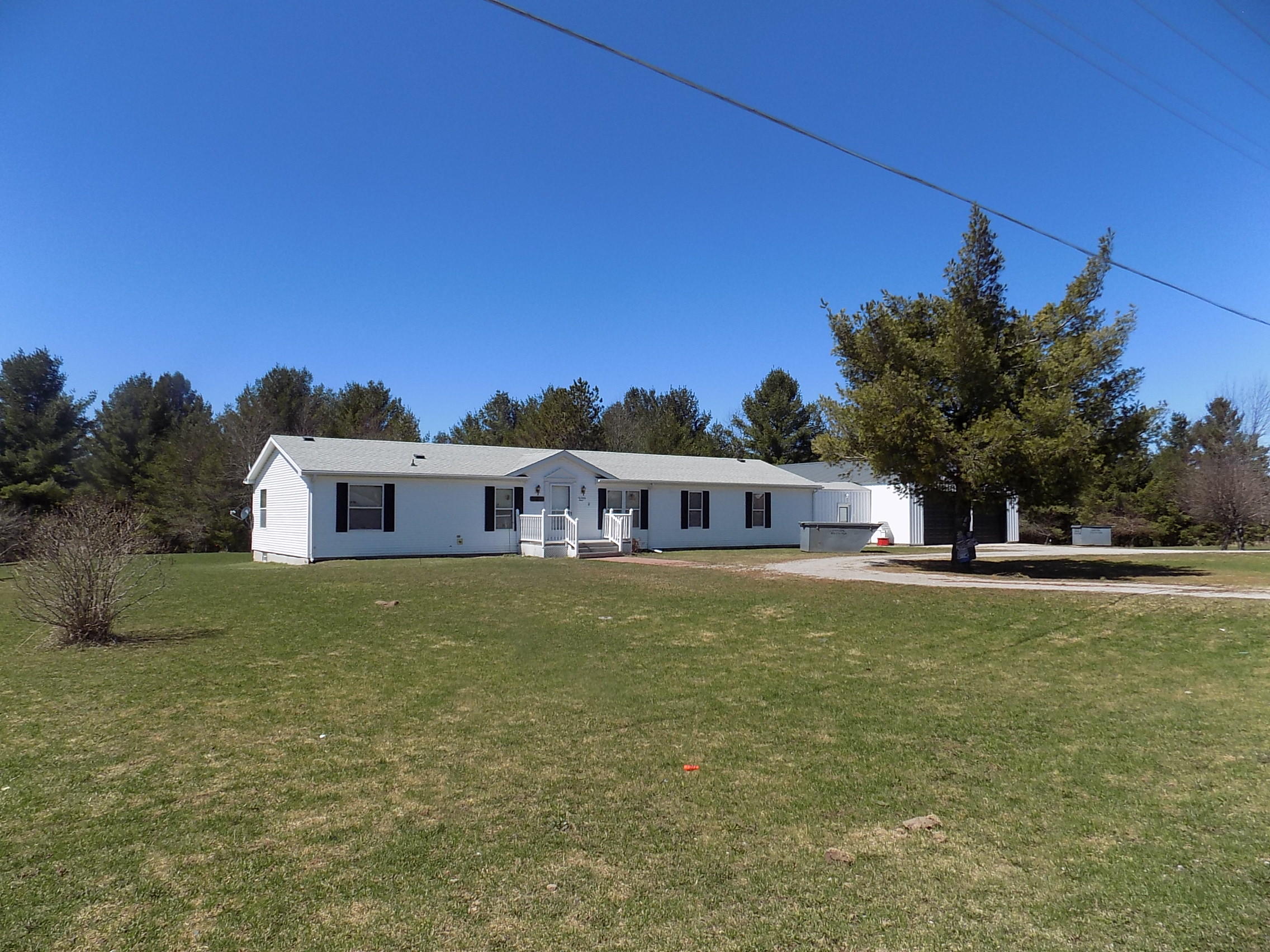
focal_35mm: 23
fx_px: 844
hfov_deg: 73.9
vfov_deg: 58.9
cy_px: 476
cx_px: 635
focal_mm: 4
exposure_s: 1/1500
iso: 80
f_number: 3.1
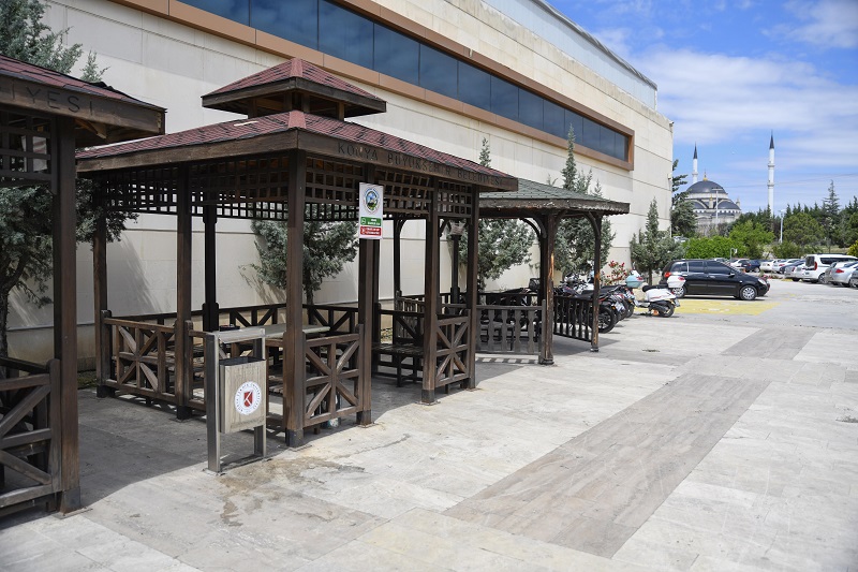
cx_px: 429
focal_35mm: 29
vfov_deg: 44.9
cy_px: 286
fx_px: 691
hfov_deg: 63.7
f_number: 2.8
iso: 80
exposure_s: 1/1600
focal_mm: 29
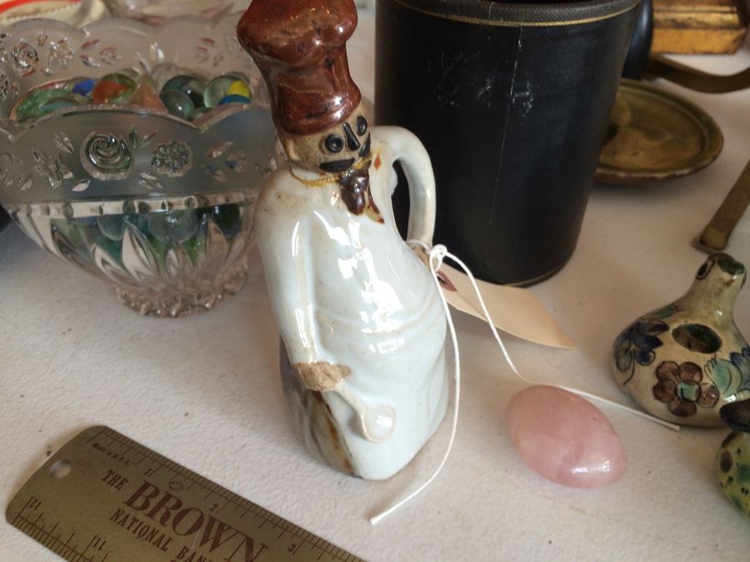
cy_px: 281
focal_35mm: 30
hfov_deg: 60.0
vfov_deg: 46.8
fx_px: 650
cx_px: 375
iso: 40
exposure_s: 1/60
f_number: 2.2
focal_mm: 4.12
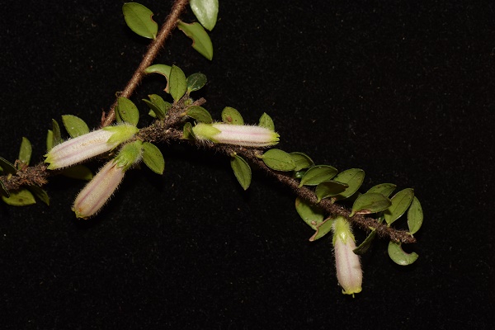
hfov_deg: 19.5
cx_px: 248
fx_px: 1444
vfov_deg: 13.0
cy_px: 165
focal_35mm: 105
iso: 125
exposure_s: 1/125
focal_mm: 105
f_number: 13
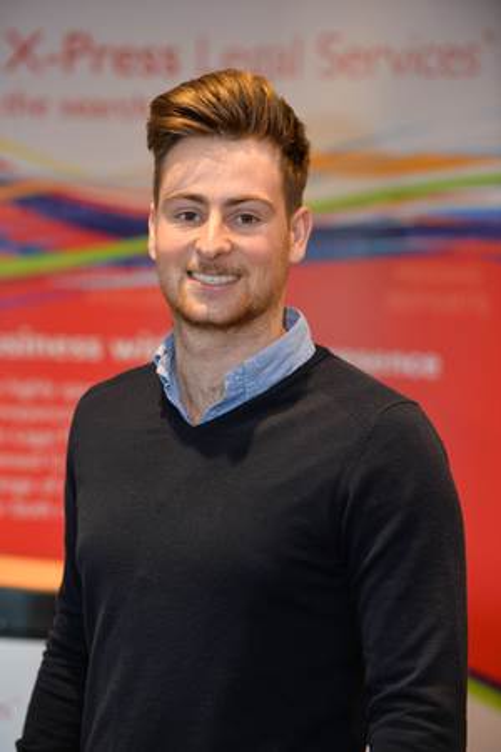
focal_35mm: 110
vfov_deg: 18.6
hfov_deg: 12.4
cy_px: 376
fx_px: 2300
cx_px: 250
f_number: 4
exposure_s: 1/125
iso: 1600
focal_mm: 110
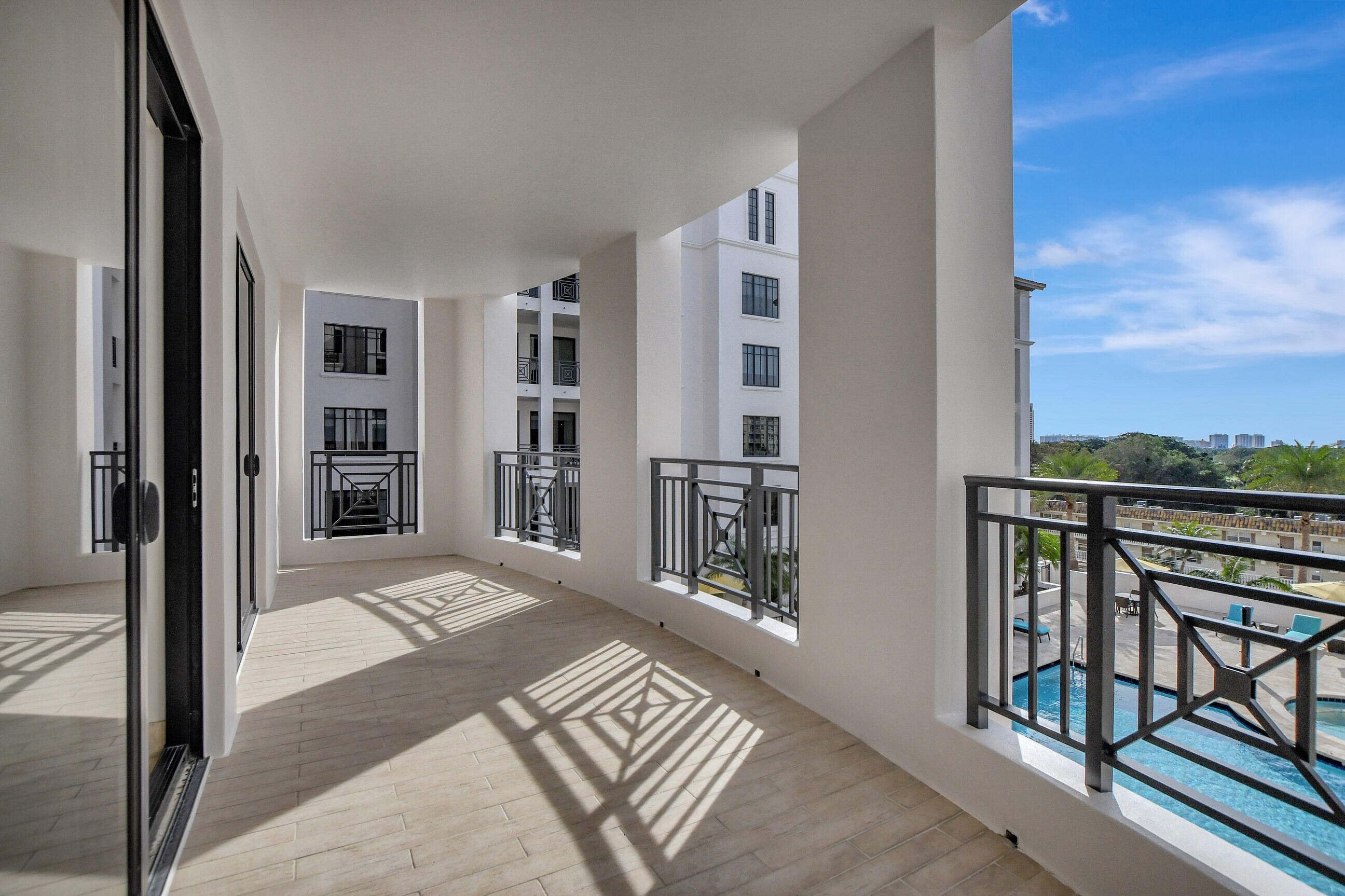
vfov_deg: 77.3
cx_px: 672
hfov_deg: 100.4
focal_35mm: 15
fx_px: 560
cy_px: 448
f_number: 9
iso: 1000
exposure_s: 1/4000
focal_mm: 10
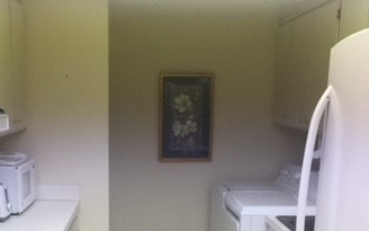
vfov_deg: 20.6
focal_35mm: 60
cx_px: 151
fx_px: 603
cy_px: 252
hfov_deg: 33.9
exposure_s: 1/30
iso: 50
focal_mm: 4.15
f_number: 2.2
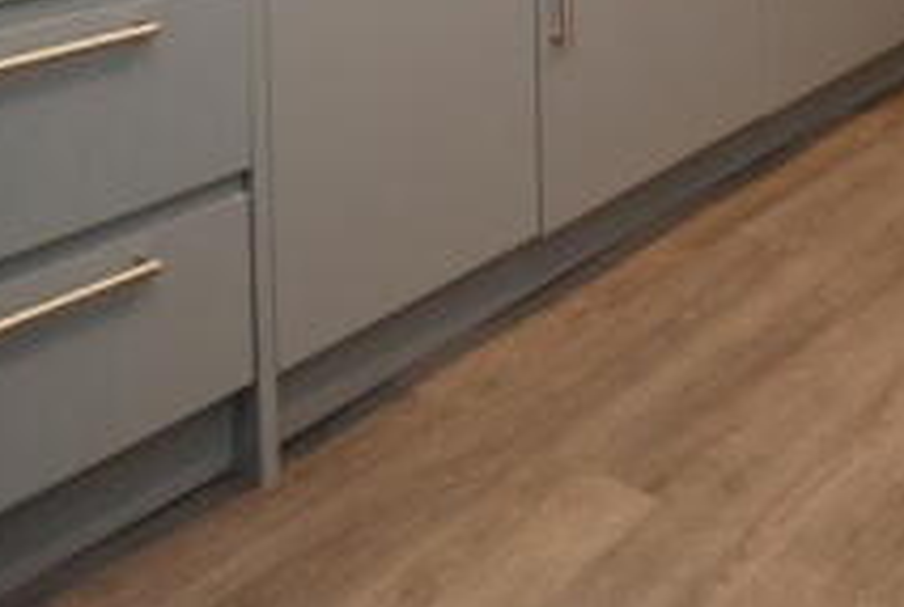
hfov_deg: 37.1
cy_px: -316
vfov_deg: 23.3
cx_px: 951
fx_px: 1158
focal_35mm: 46
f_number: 4
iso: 1000
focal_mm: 10
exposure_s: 1/60
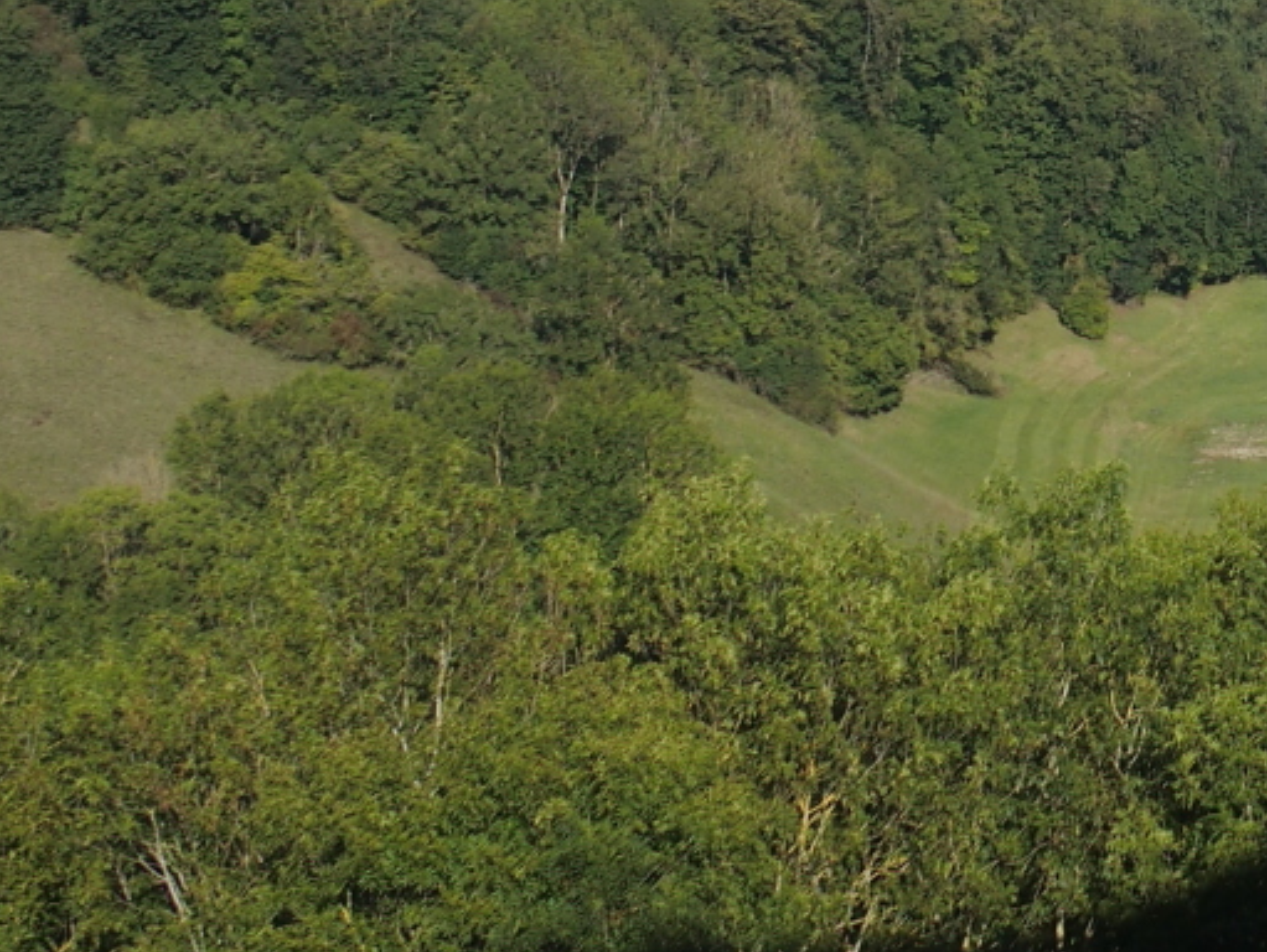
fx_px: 3919
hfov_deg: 17.1
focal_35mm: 107
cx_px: 1733
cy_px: -112
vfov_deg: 13.6
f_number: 4
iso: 100
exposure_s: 1/800
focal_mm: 8.1
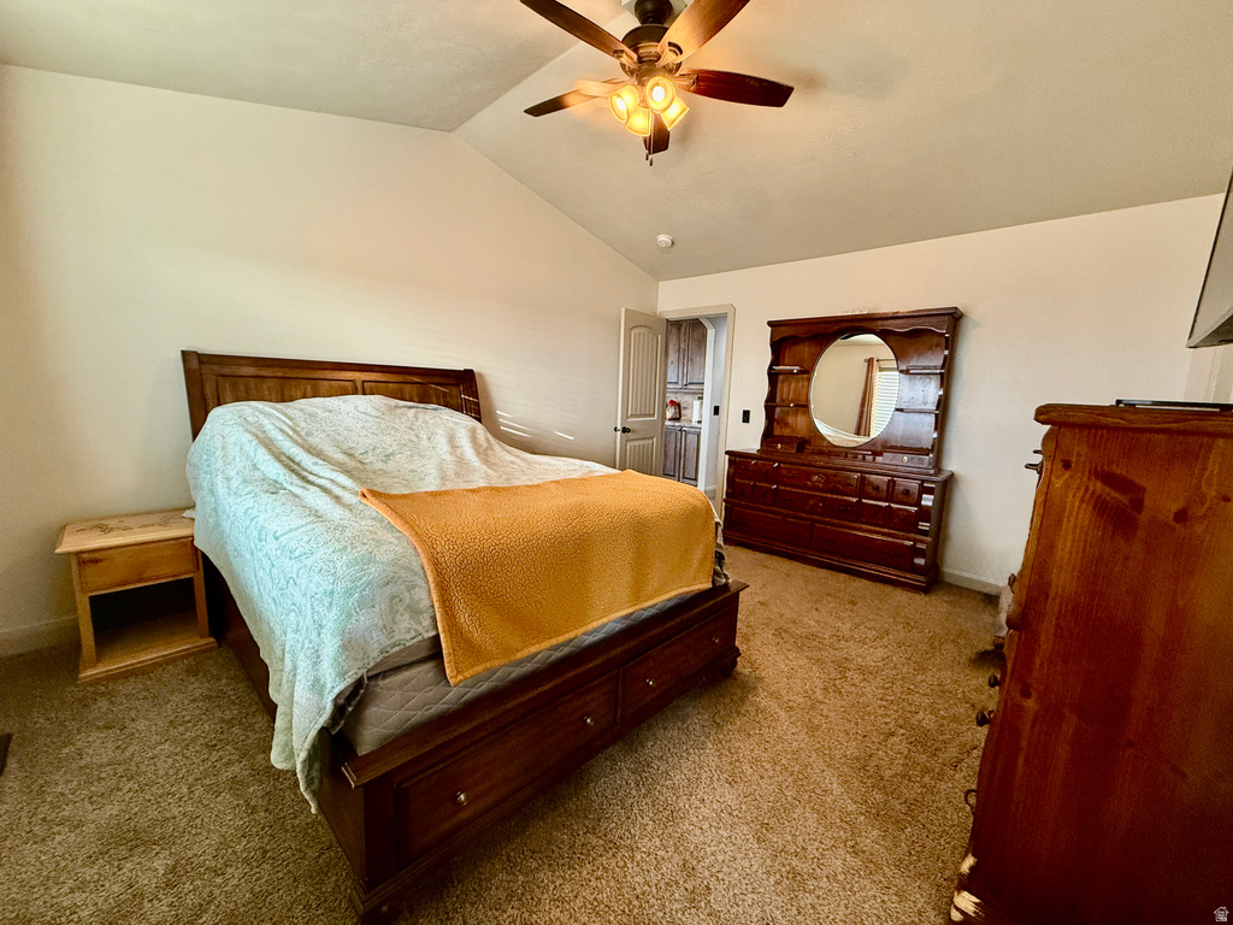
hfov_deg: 102.1
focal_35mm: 14
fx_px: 499
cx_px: 616
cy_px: 462
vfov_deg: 85.7
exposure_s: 1/60
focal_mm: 2.22
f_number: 2.2
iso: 400
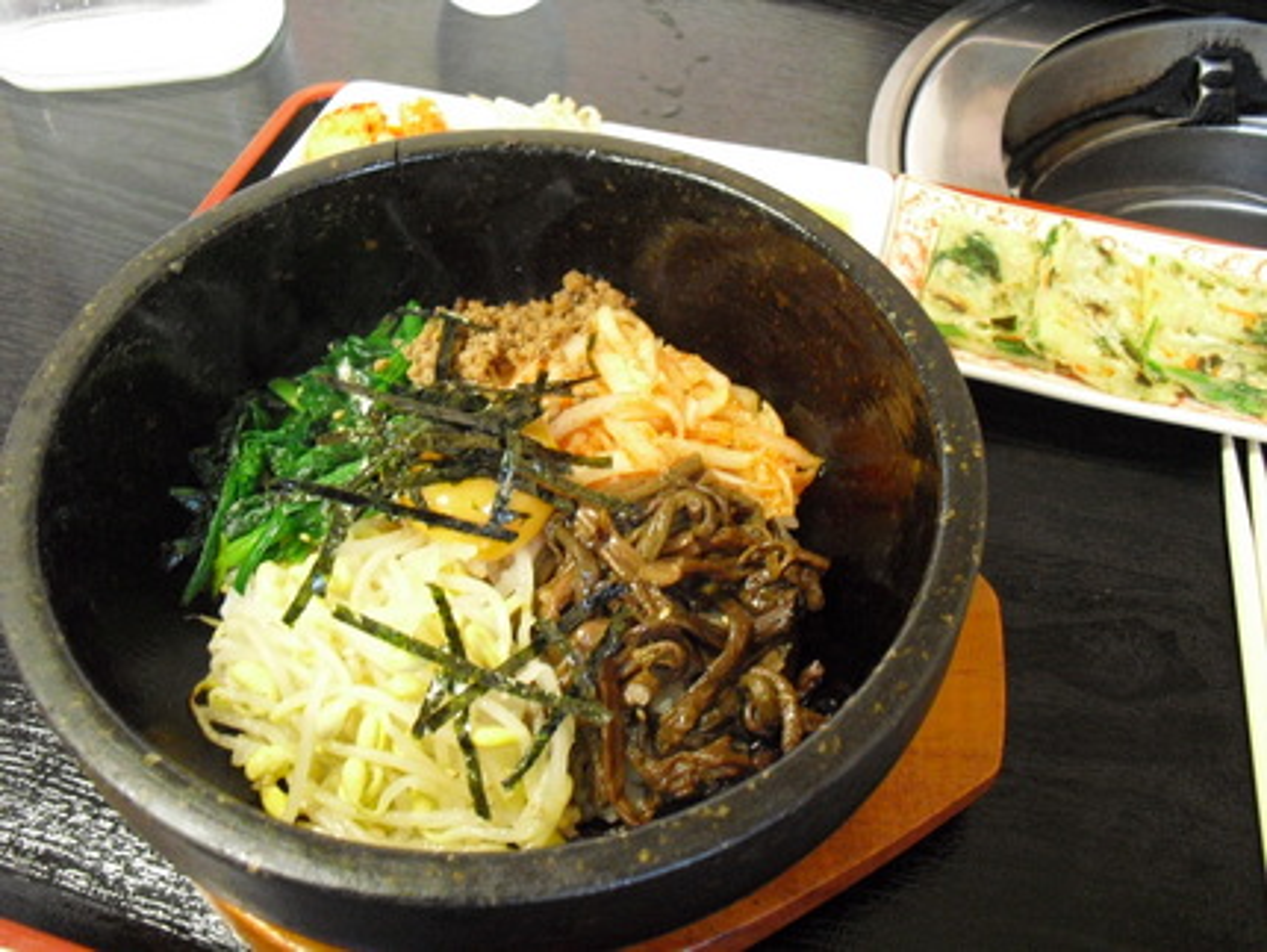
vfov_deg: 39.7
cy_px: 476
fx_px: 1318
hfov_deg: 51.3
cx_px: 634
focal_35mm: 36
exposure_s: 1/40
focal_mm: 6.3
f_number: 3.1
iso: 800
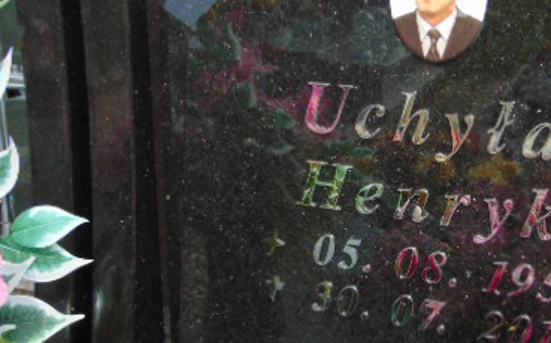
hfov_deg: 42.5
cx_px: 394
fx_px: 690
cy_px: 225
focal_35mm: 46
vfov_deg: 27.8
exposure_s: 1/800
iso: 80
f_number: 3
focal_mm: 4.5
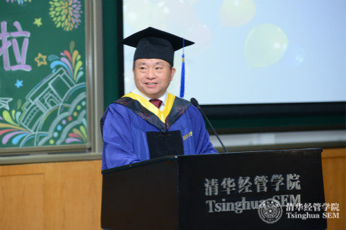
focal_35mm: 125
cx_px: 173
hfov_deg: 16.4
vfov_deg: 11.0
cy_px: 115
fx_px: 1201
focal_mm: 125
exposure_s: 1/125
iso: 1600
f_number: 5
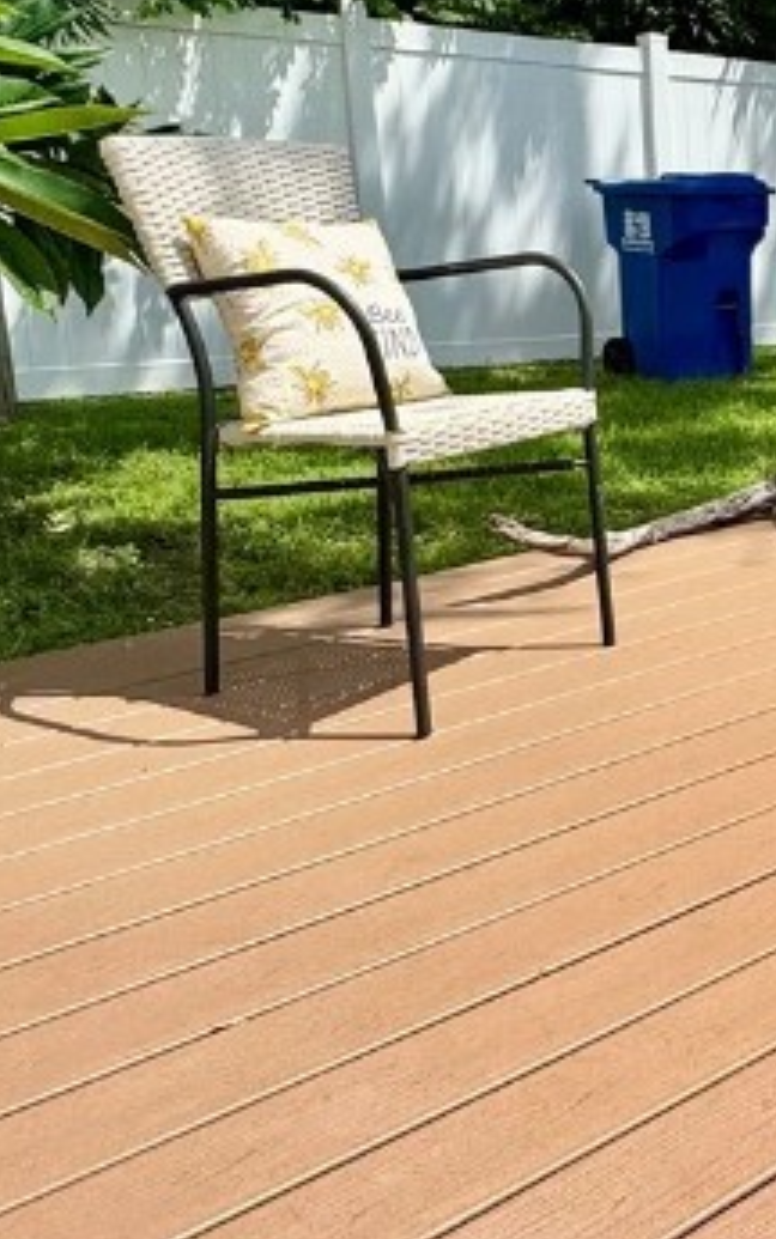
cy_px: 553
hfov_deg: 25.1
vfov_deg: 45.2
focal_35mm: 44
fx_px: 1487
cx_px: 1020
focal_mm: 2.22
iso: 50
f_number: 2.2
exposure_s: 1/2083
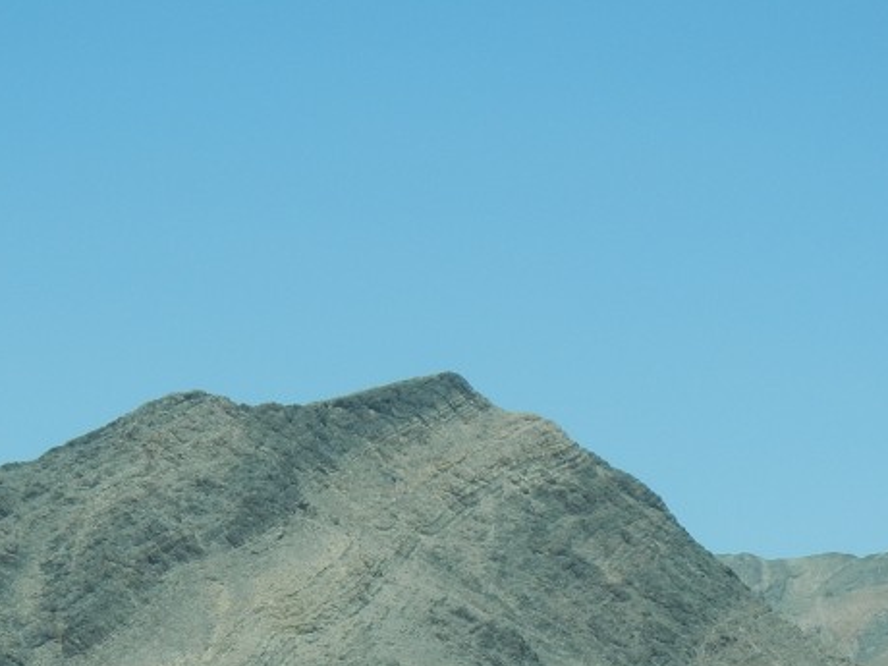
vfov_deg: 7.5
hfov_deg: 10.0
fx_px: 5079
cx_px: 317
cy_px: 716
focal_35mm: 198
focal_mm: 16
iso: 160
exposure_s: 1/944
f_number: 4.4
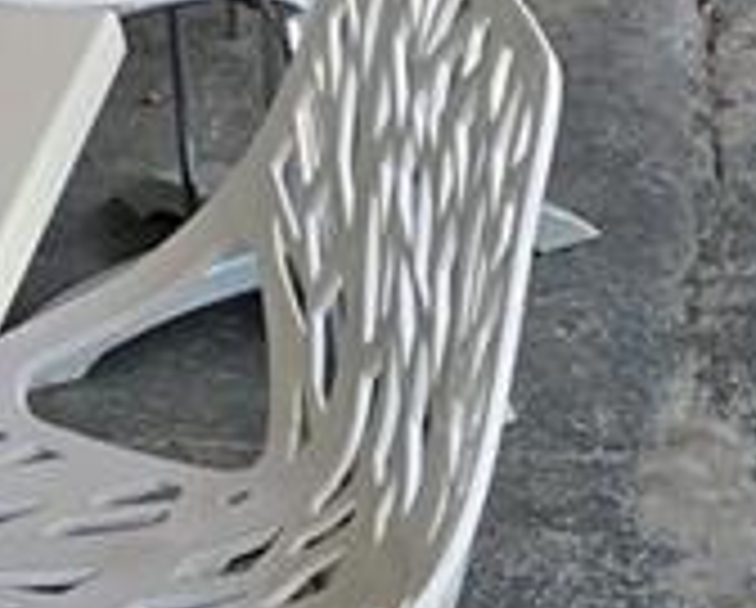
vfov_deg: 9.5
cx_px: 364
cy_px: -162
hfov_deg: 12.0
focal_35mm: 160
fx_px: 3586
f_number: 1.8
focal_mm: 5.4
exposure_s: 1/1445
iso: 80
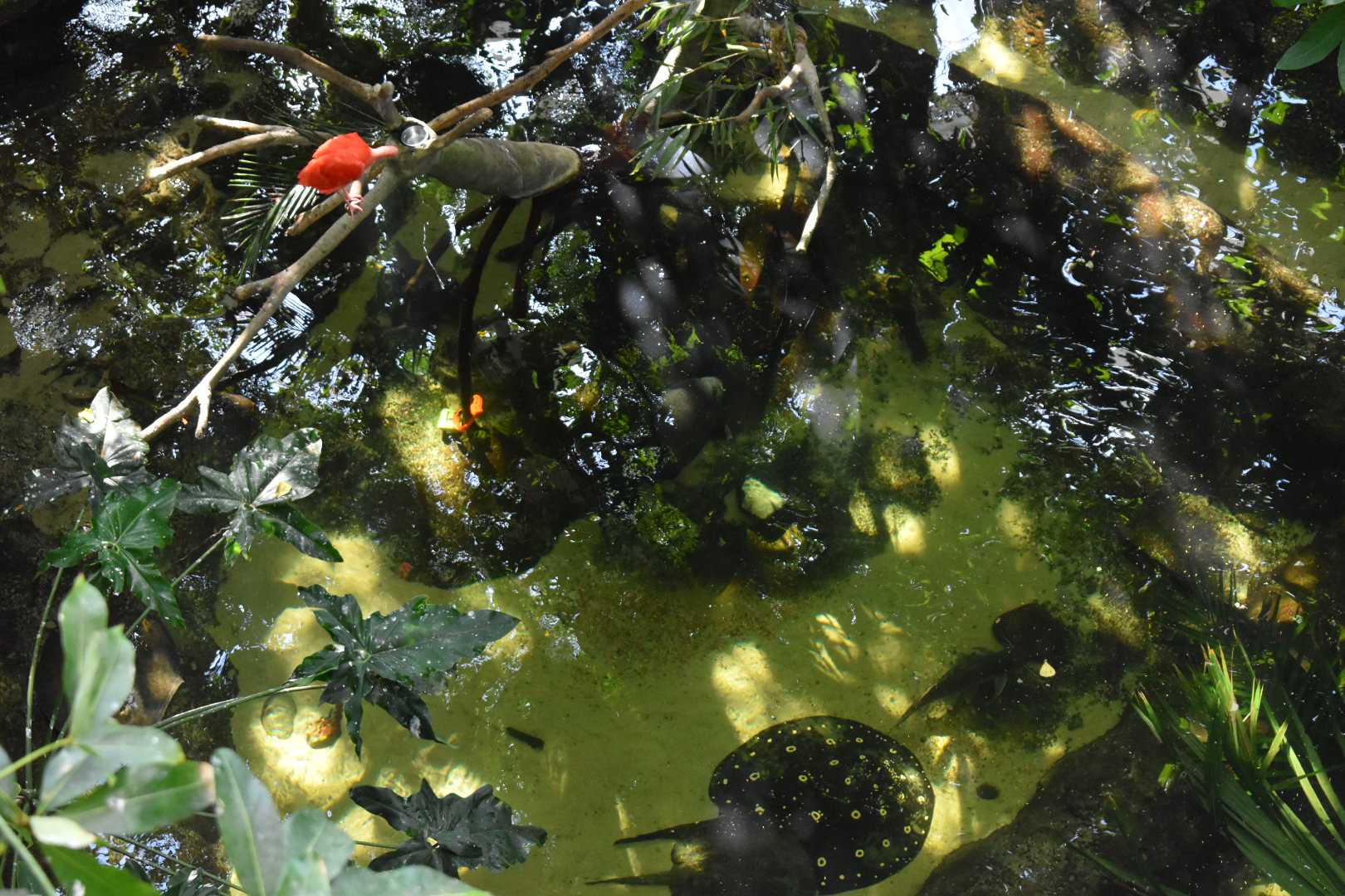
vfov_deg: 16.6
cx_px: 672
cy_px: 448
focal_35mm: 82
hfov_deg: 24.6
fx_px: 3082
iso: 3200
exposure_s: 1/200
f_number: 5.6
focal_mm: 55
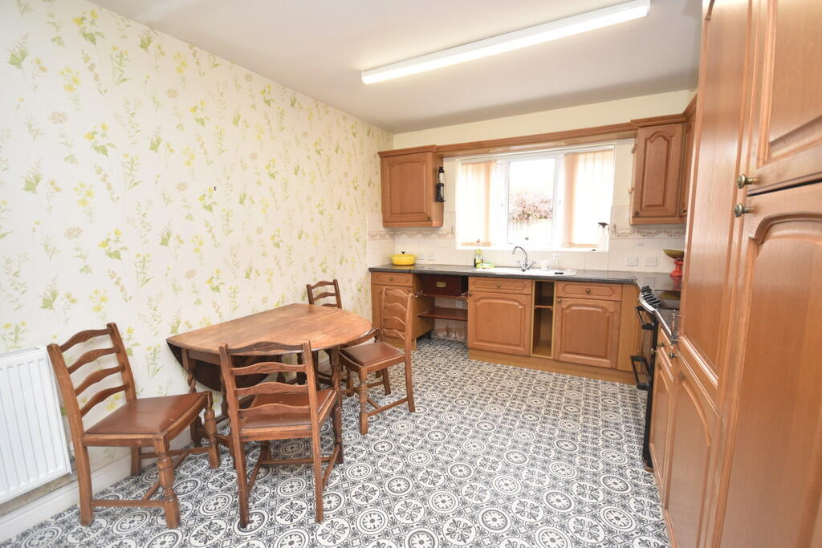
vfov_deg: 77.3
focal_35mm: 15
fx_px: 343
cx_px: 411
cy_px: 274
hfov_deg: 100.4
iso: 800
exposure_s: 1/125
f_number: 4
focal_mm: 10
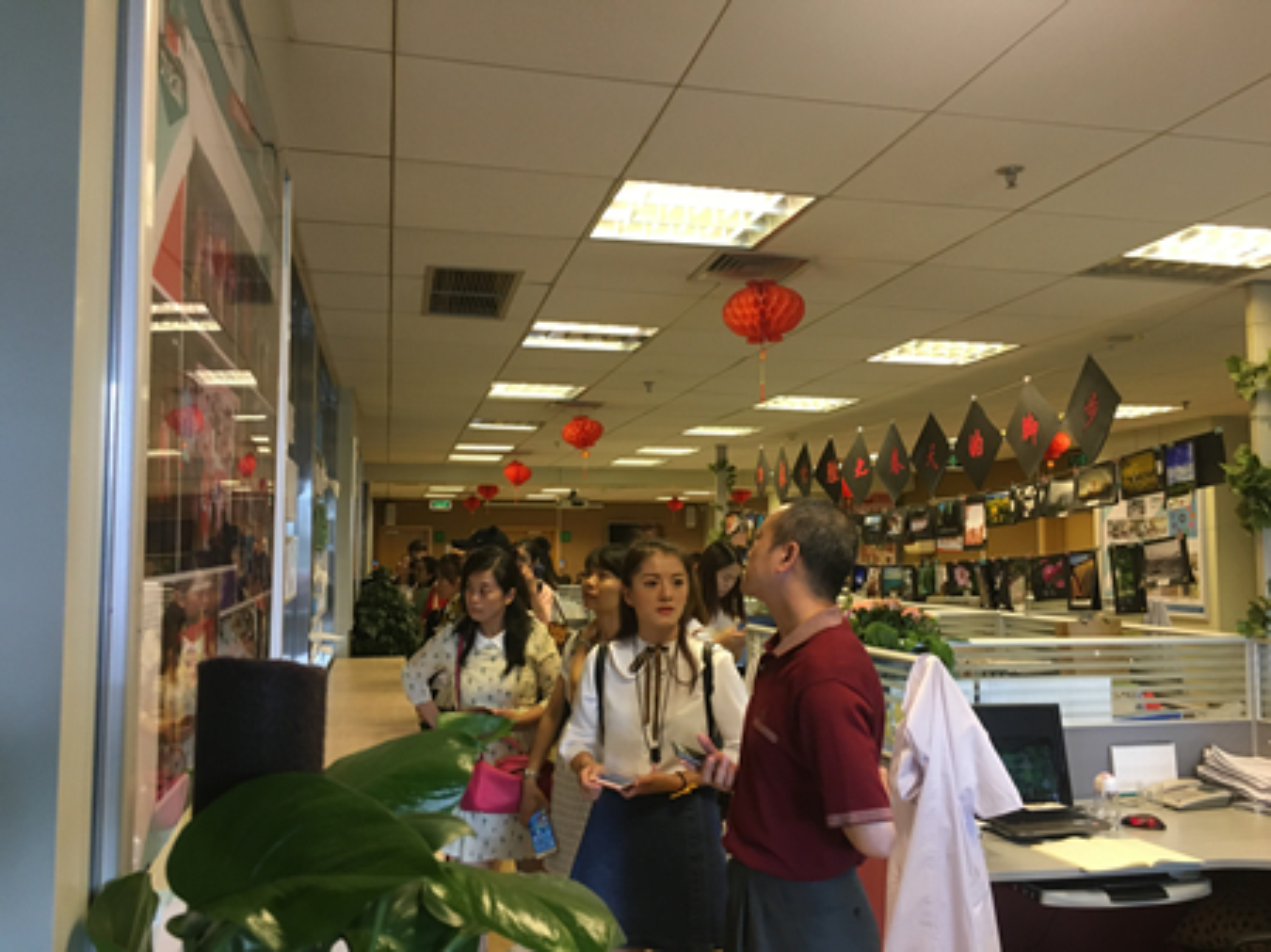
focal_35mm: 29
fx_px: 1064
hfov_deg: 61.7
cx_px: 636
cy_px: 476
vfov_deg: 48.2
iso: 160
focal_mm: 4.15
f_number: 2.2
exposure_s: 1/33
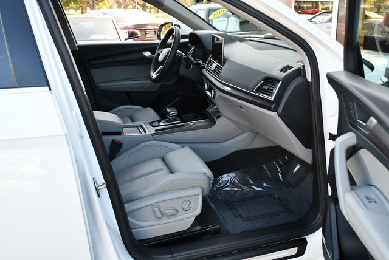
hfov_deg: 53.1
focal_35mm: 36
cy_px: 130
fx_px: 389
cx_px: 194
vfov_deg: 36.9
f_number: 3.5
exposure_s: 1/250
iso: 400
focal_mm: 18
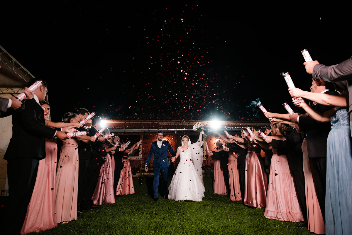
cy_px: 118
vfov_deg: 53.1
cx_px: 176
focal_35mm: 24
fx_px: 235
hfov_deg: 73.7
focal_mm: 16
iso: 3200
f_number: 2.8
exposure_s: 1/160
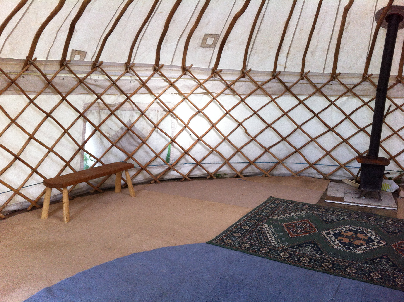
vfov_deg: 40.6
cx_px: 202
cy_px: 151
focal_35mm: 35
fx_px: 408
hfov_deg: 52.7
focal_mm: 3.85
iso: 125
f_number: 2.8
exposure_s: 1/120
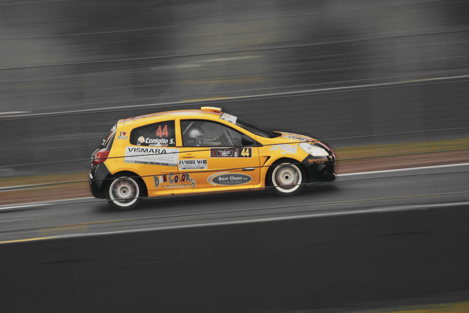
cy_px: 161
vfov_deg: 4.9
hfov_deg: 7.3
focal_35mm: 281
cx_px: 230
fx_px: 3662
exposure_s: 1/25
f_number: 7.1
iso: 320
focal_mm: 180
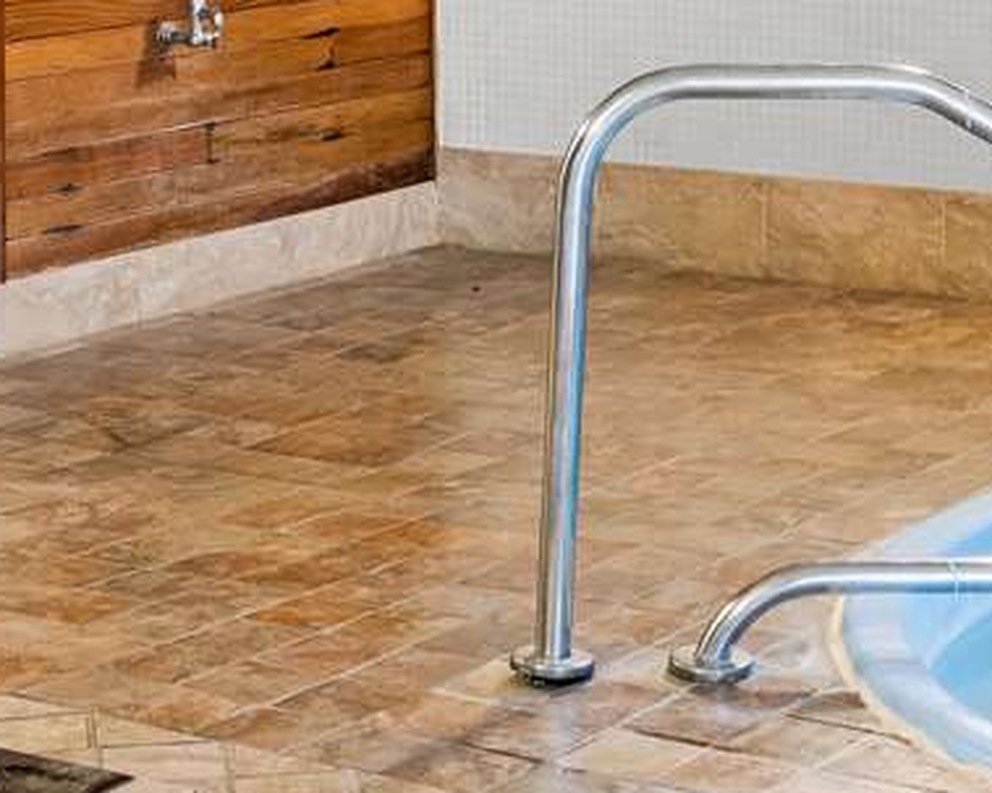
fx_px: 3107
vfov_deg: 14.0
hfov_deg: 17.8
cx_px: 963
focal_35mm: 106
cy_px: -204
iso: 400
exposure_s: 2.5
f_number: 11
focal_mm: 28.5
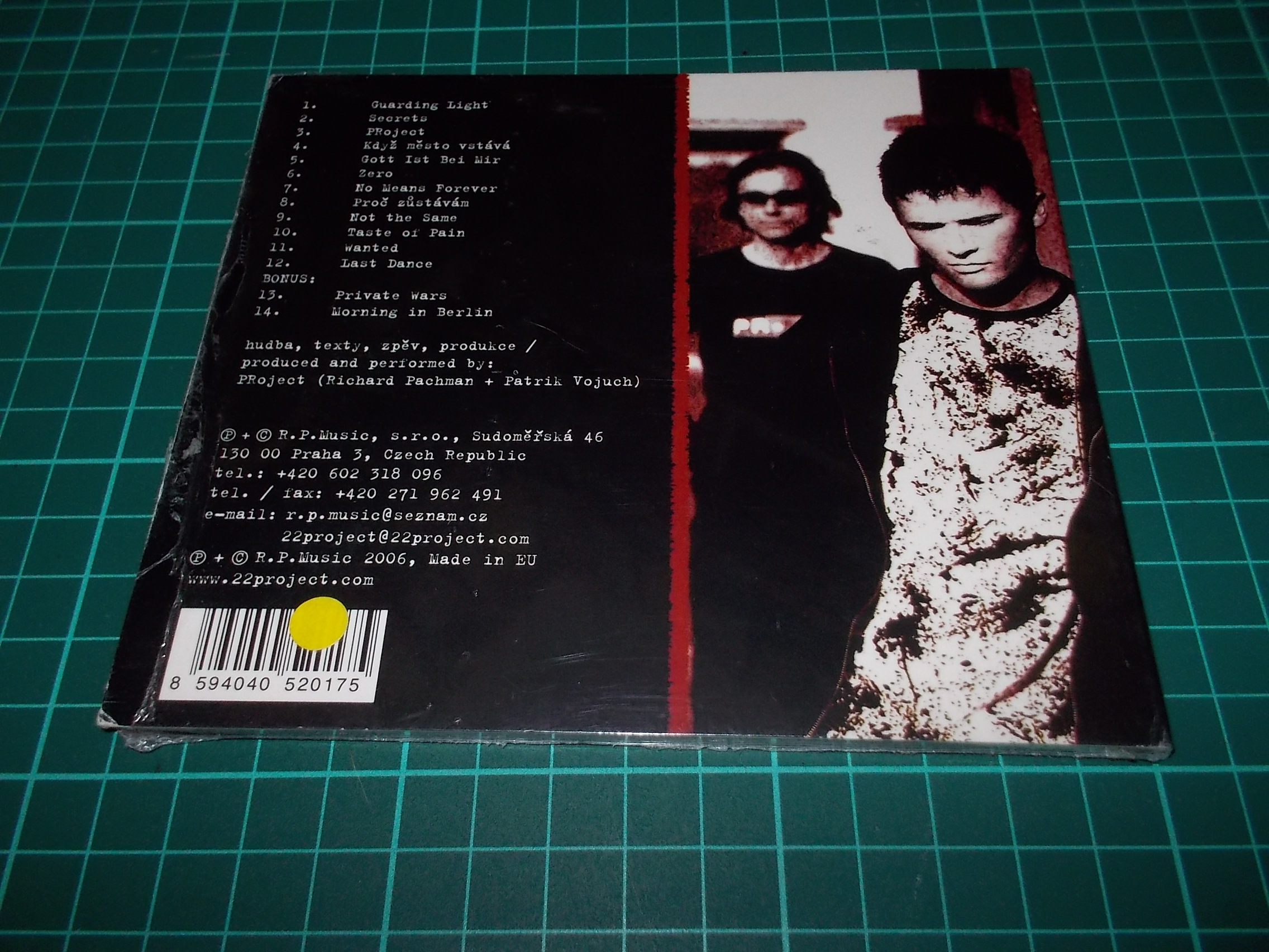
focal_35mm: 29
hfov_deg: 61.7
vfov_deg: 48.2
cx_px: 634
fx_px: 1063
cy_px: 476
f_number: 3.3
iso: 200
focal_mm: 4.1
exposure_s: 1/30
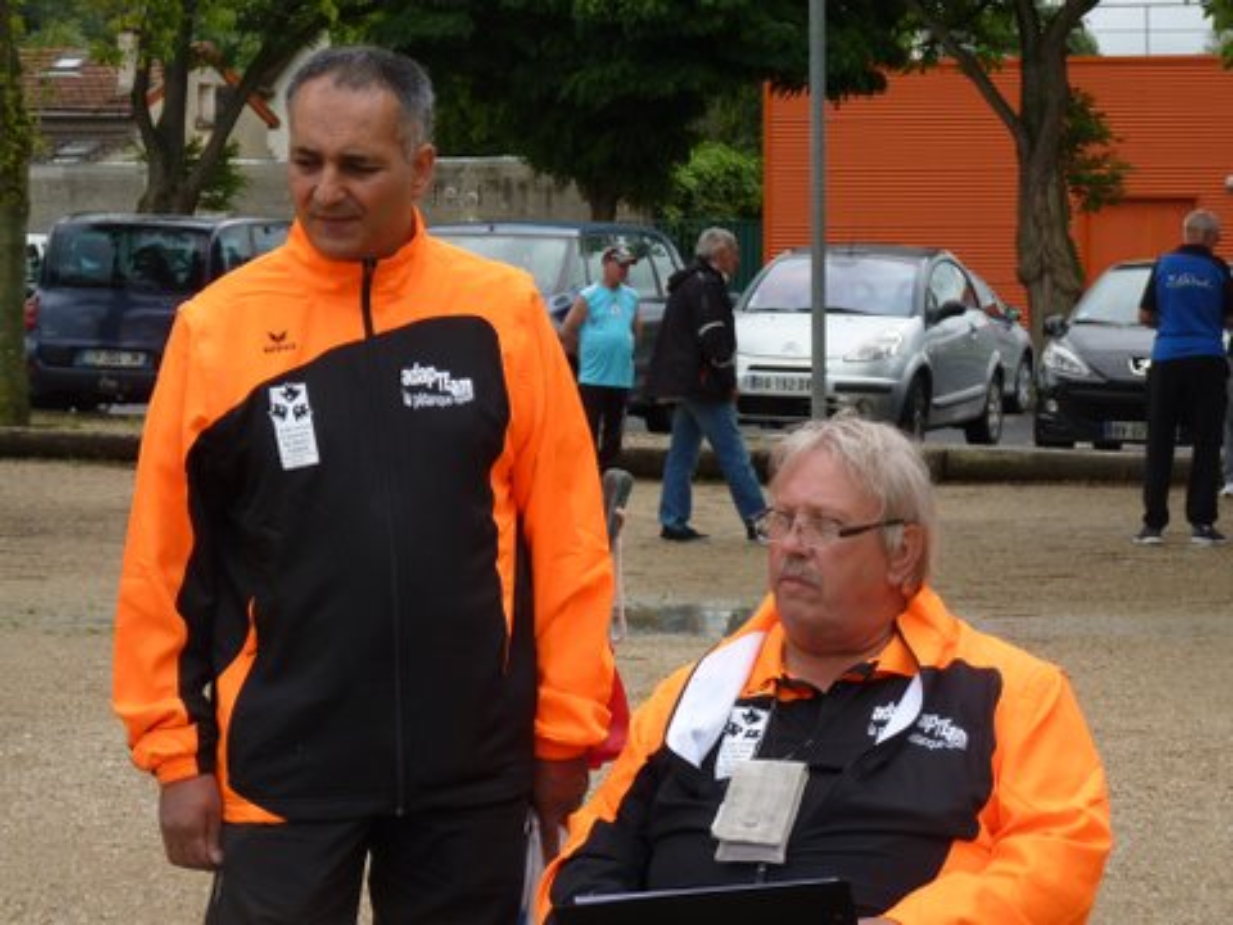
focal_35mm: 138
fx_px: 4915
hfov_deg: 14.3
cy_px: 462
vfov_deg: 10.7
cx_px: 616
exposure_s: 1/500
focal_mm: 24.5
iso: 100
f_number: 3.6
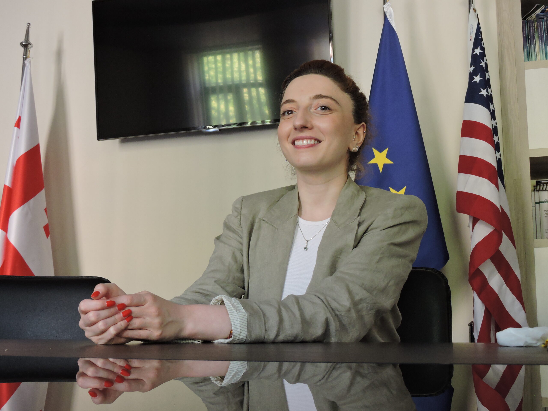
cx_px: 274
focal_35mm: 50
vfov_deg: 29.1
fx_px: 792
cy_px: 206
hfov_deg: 38.2
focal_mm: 9
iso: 400
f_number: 4
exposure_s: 1/15
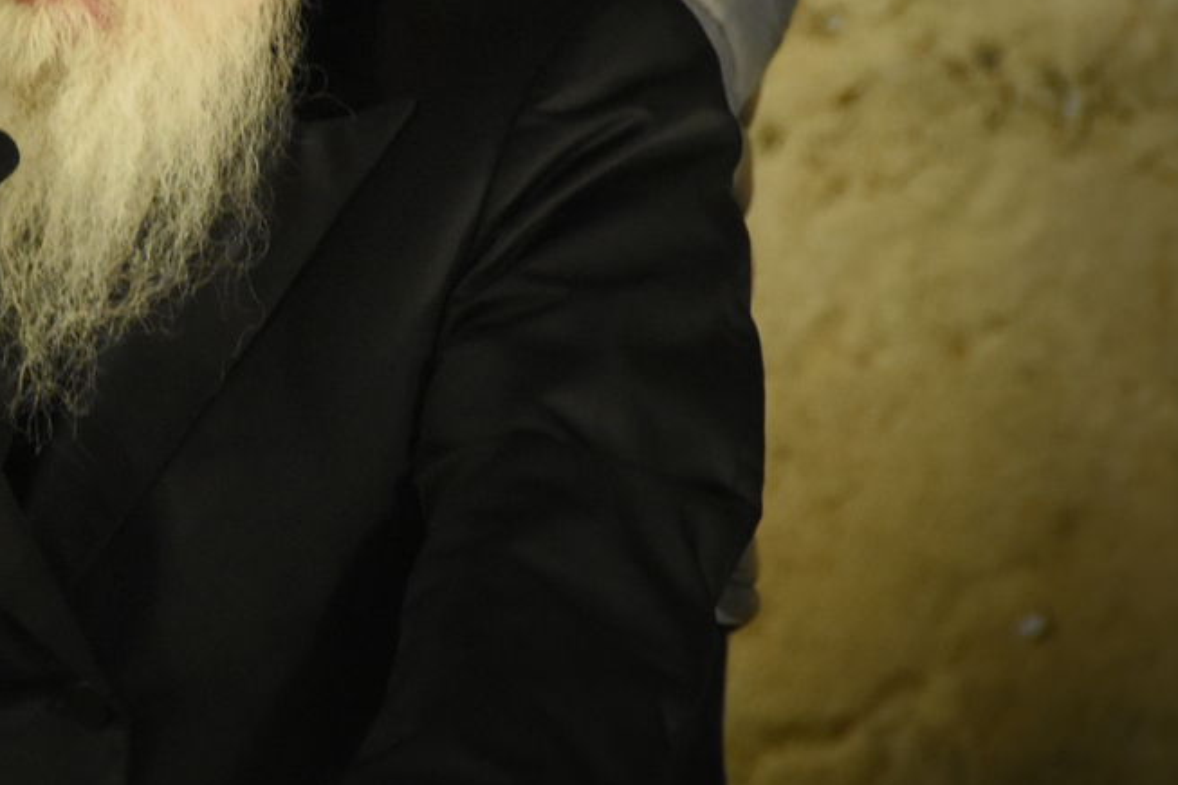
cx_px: 63
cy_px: 77
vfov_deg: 2.1
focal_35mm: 643
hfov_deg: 3.2
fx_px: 21034
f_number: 5.6
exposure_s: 1/125
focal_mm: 200
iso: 4000
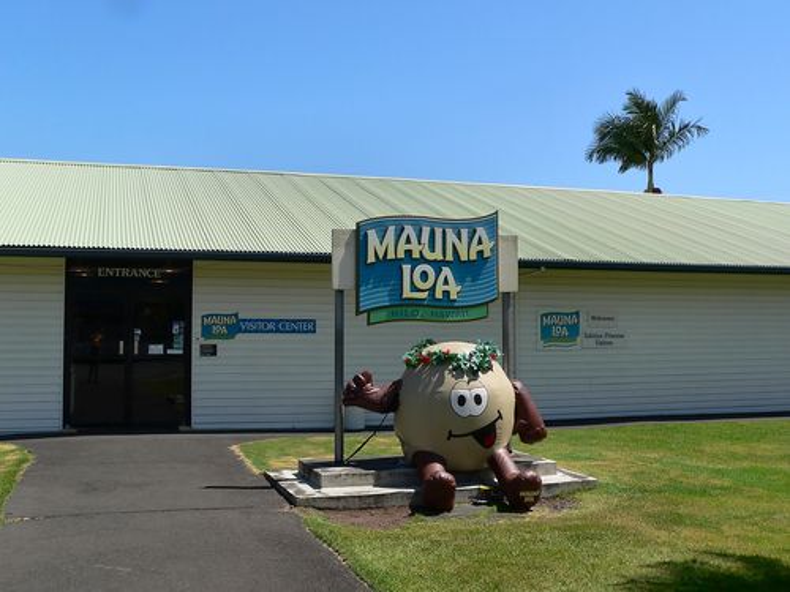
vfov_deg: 36.8
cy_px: 296
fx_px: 890
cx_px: 395
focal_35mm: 39
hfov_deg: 47.9
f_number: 5.2
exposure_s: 1/500
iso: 80
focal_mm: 6.5
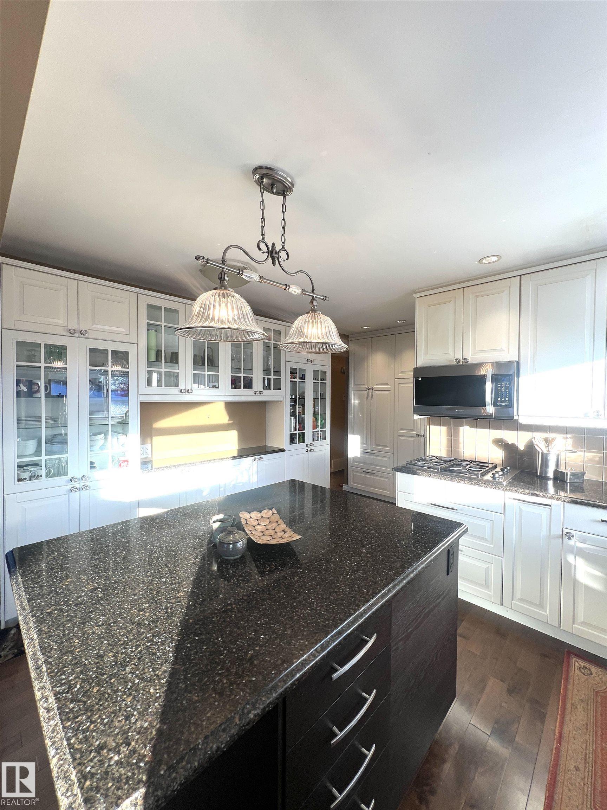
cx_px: 304
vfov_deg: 106.2
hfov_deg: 89.9
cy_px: 405
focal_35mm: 13
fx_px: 304
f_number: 1.8
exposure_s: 1/120
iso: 40
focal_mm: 1.57
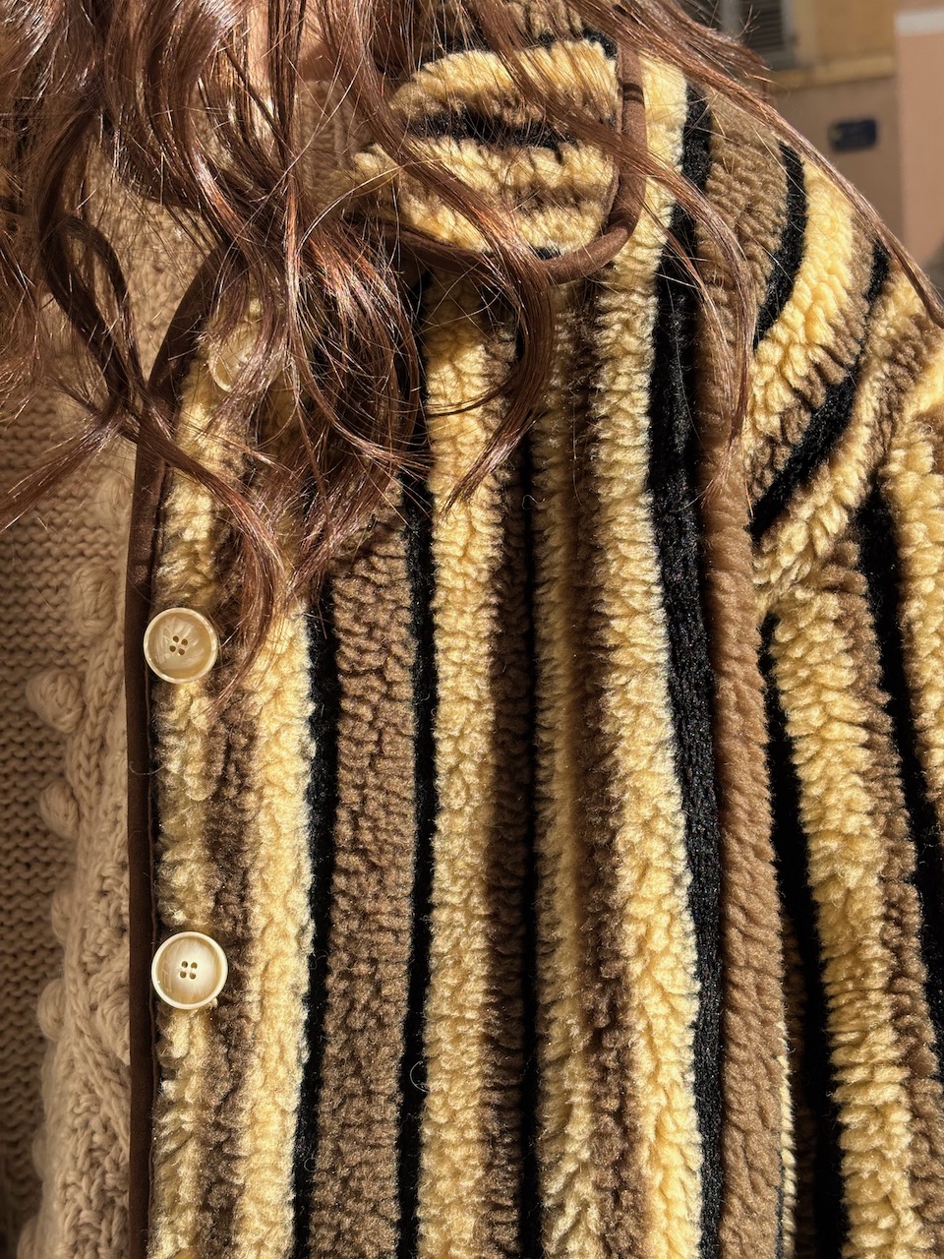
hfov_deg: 28.0
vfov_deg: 36.8
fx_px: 1891
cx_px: 472
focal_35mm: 52
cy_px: 630
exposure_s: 1/1190
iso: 32
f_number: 1.6
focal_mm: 5.96
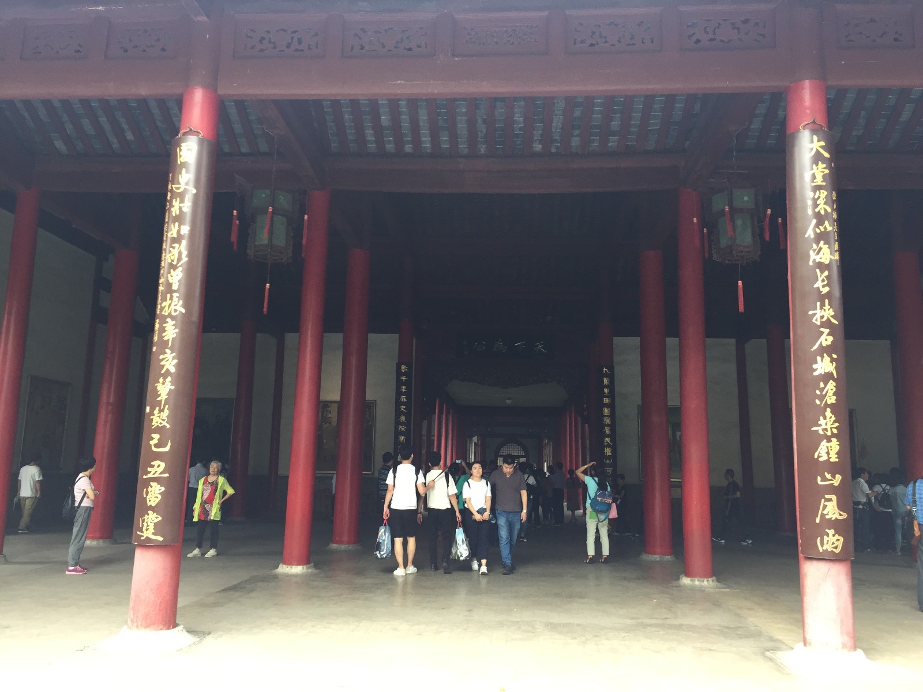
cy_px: 346
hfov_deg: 61.7
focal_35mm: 29
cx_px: 462
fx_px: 773
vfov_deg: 48.2
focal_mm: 4.15
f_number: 2.2
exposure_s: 1/100
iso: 50
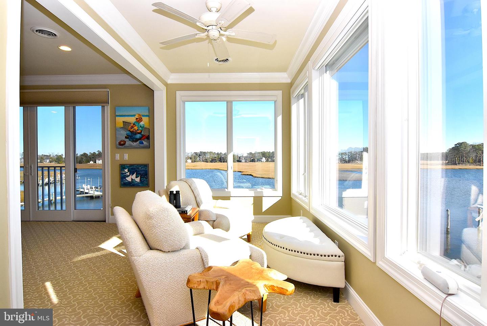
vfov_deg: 67.5
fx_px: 244
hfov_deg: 90.0
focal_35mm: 18
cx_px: 244
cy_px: 163
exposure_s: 1/200
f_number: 20
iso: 800
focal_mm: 12
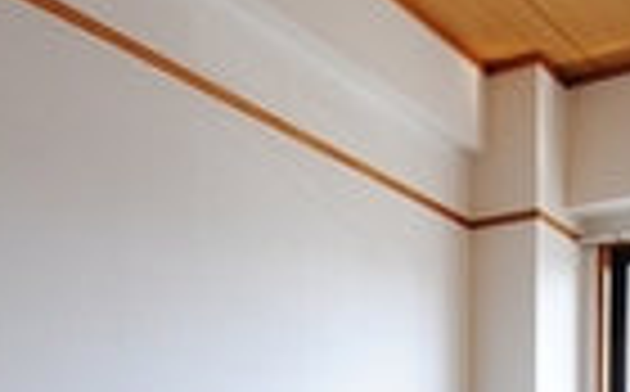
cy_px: 590
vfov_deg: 19.9
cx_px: 441
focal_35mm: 56
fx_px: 960
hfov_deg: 35.8
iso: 100
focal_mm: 8
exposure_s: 1/30
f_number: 4.5
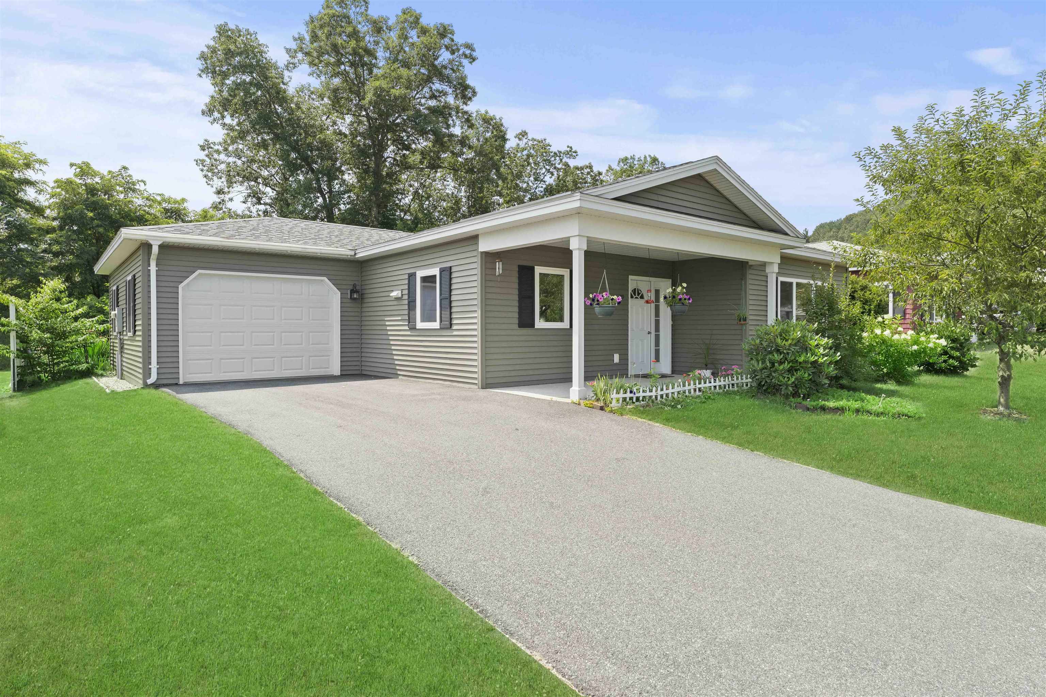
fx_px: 564
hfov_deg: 85.7
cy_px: 348
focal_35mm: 19
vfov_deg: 63.5
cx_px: 523
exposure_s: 1/250
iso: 800
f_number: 6.3
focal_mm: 19.4
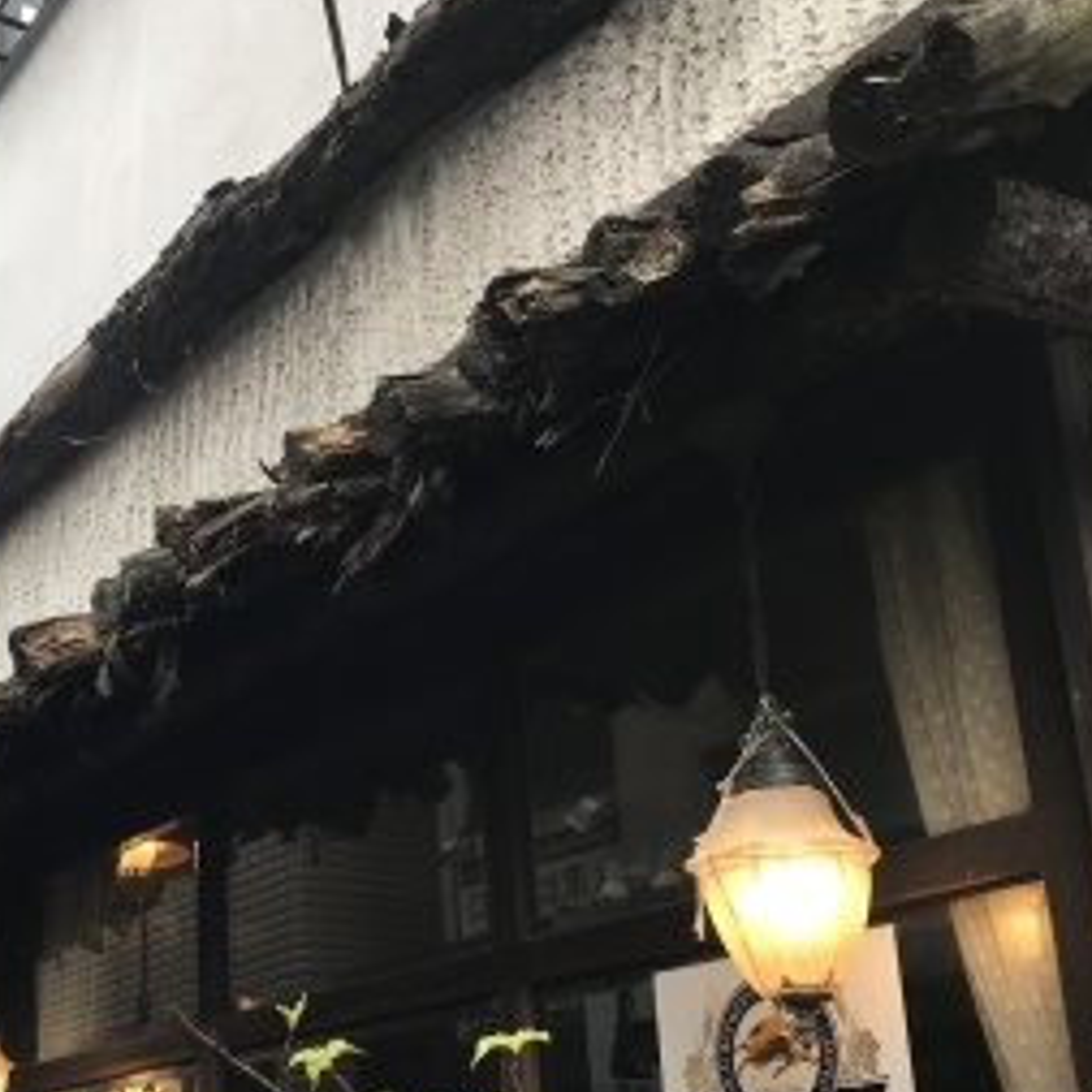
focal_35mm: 49
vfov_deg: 34.4
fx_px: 1749
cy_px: 714
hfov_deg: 33.9
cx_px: 259
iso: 20
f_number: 1.8
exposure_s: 1/120
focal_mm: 3.99
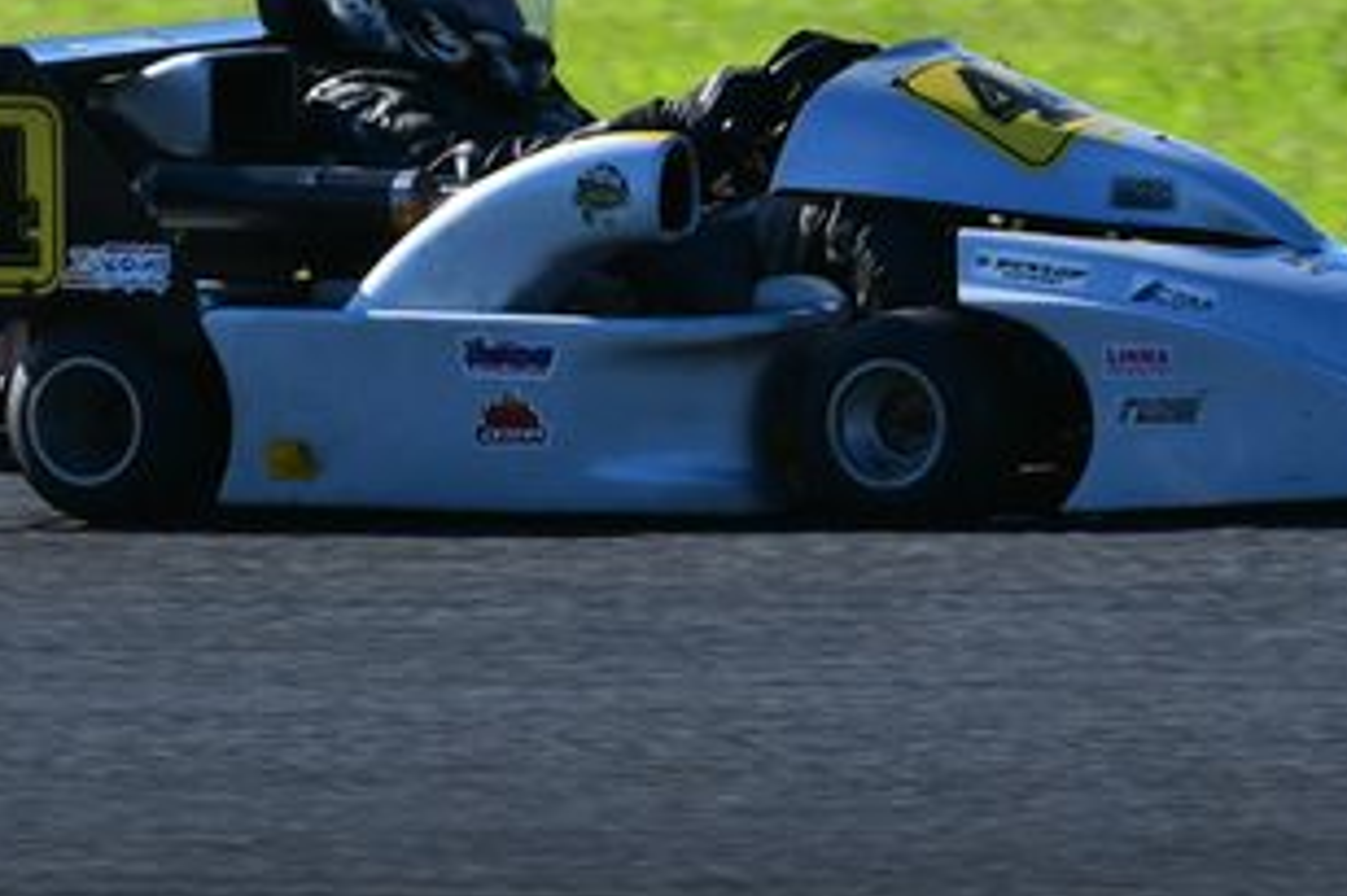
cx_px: 787
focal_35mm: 1365
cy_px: -31
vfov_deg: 1.0
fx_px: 51044
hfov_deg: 1.5
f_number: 10
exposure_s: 1/640
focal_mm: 350
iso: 500
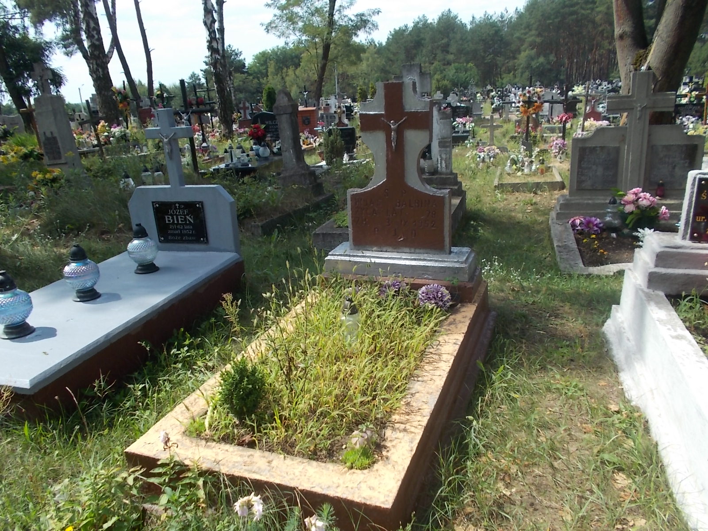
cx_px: 354
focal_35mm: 26
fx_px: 532
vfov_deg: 53.1
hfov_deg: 67.3
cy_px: 266
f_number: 8
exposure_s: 1/125
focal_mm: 4.6
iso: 80
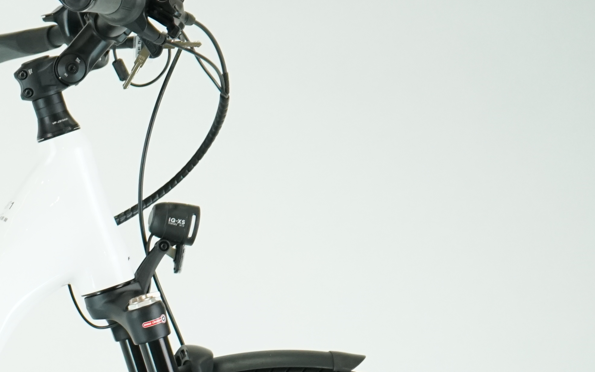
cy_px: 499
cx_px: -268
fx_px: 2659
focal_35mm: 164
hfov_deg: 12.2
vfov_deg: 7.9
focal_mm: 53
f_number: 5.6
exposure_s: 1/200
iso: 1600
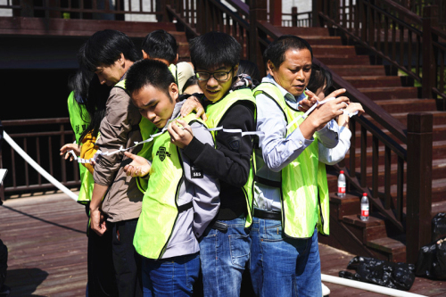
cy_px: 148
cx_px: 223
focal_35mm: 49
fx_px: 607
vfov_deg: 27.5
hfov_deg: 40.4
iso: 100
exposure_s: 1/2000
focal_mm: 49
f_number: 4
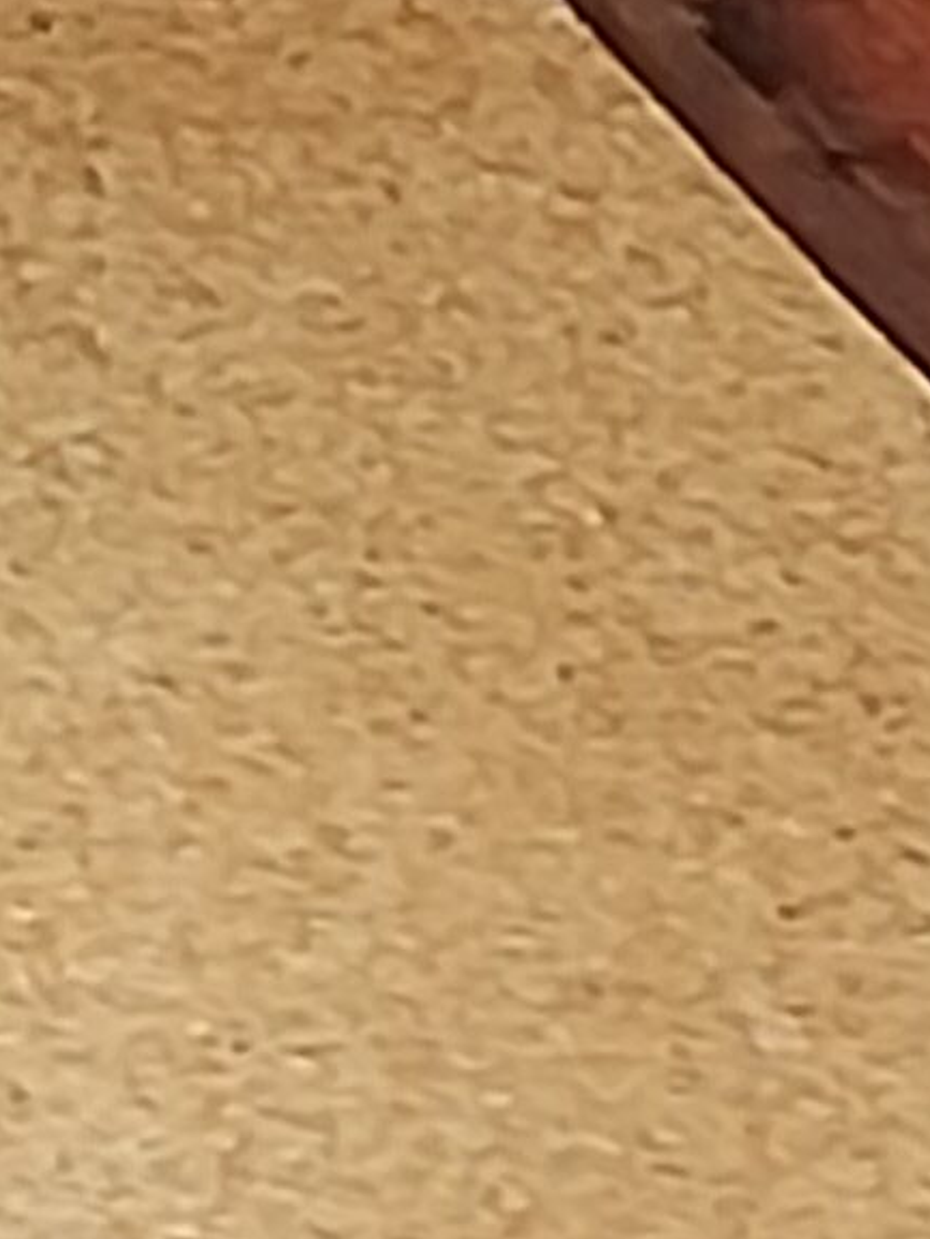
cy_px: 2495
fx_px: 15147
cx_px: 3464
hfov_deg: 3.4
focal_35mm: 423
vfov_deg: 4.6
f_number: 2.2
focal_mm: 3.81
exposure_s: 1/33.3
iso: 125
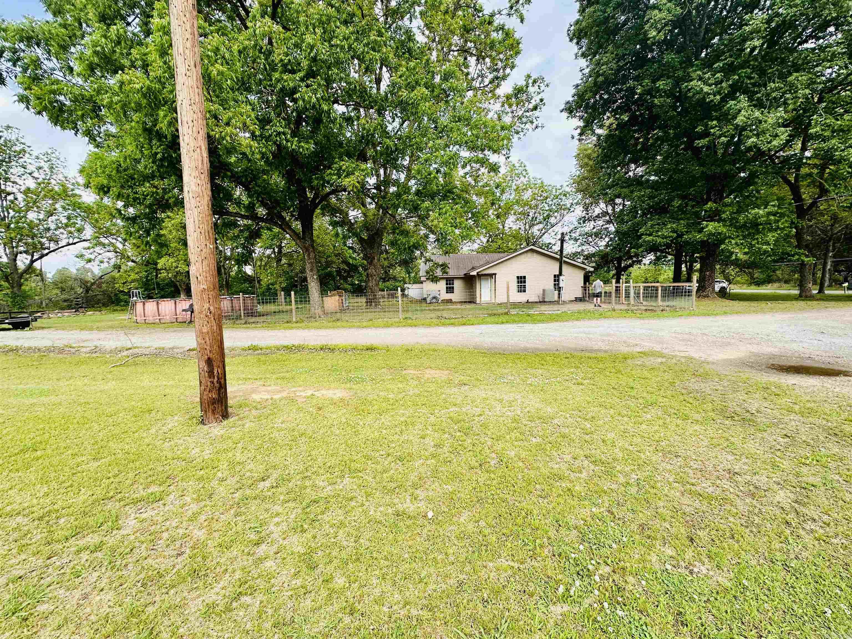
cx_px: 426
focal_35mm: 14
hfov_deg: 102.1
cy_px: 320
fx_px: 345
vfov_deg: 85.7
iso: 40
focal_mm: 2.22
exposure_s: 1/720
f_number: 2.2
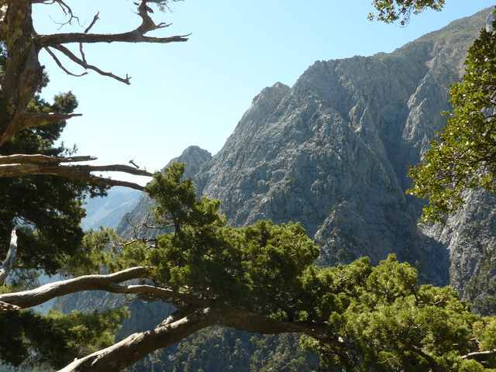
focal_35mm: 36
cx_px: 248
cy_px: 186
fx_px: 516
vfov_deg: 39.7
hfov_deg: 51.4
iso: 100
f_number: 5
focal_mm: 6
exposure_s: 1/250
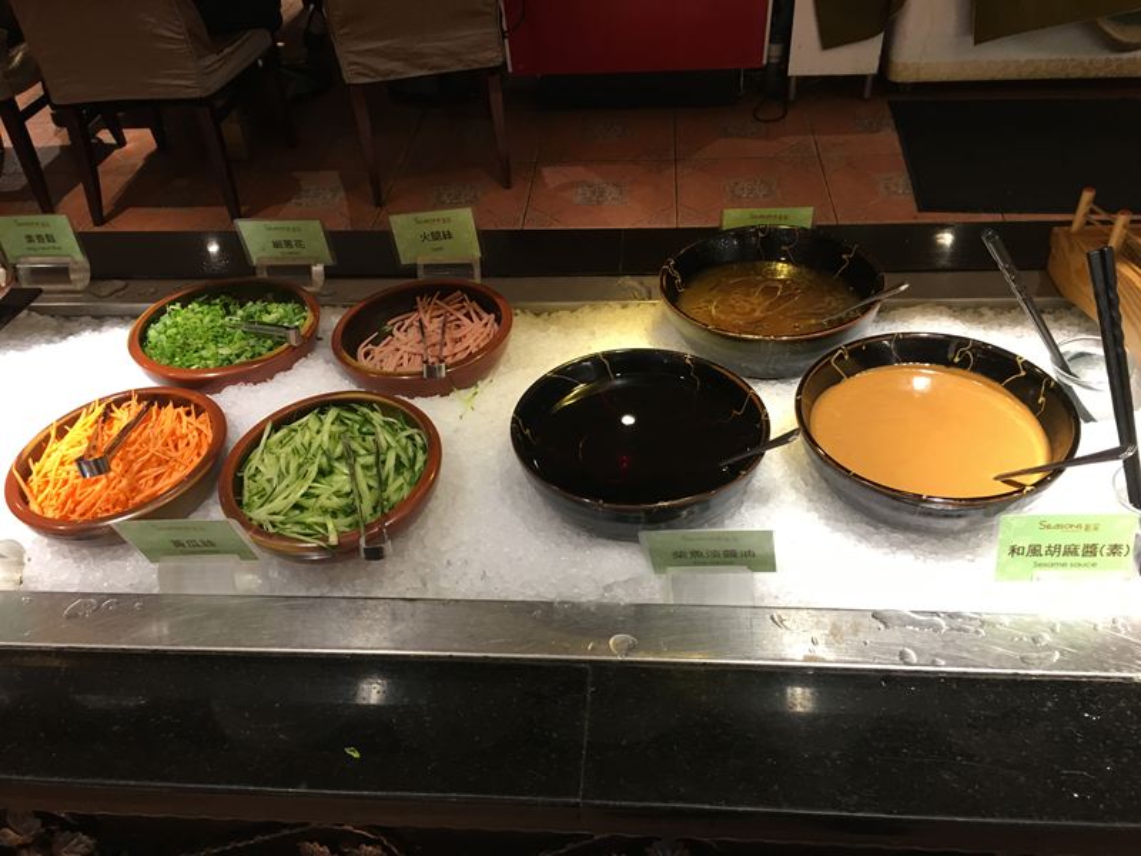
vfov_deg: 48.2
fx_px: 956
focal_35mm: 29
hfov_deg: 61.7
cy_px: 428
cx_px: 570
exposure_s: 1/15
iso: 40
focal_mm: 4.15
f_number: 2.2
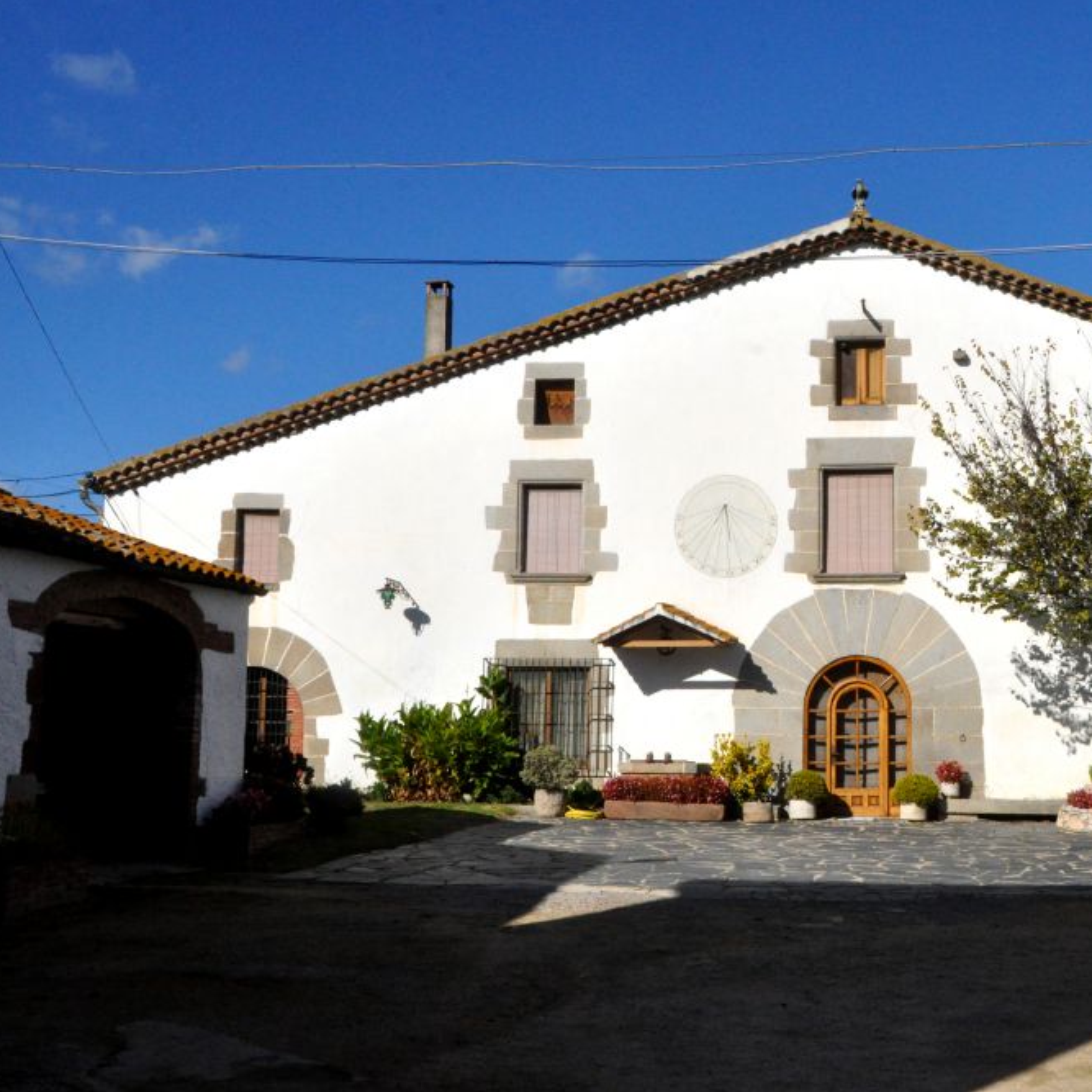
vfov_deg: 39.2
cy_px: 552
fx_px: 1535
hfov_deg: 38.1
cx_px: 827
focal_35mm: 43
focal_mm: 22
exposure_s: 1/1250
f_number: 18
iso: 1600
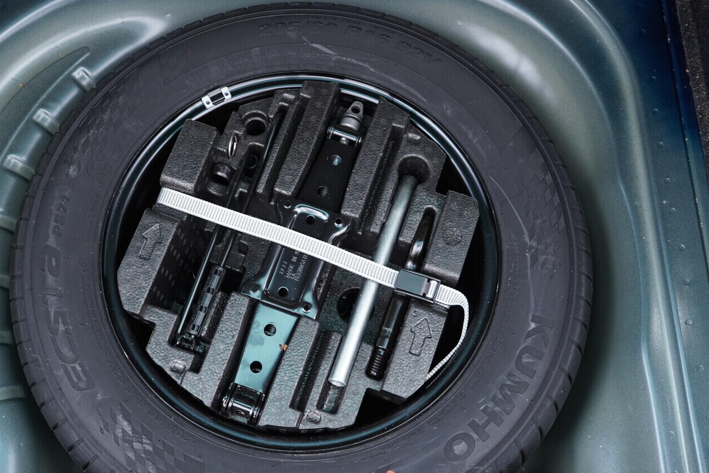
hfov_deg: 47.3
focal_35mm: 41
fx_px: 808
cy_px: 267
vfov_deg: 32.6
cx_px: 311
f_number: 2.8
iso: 400
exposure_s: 1/40
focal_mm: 24
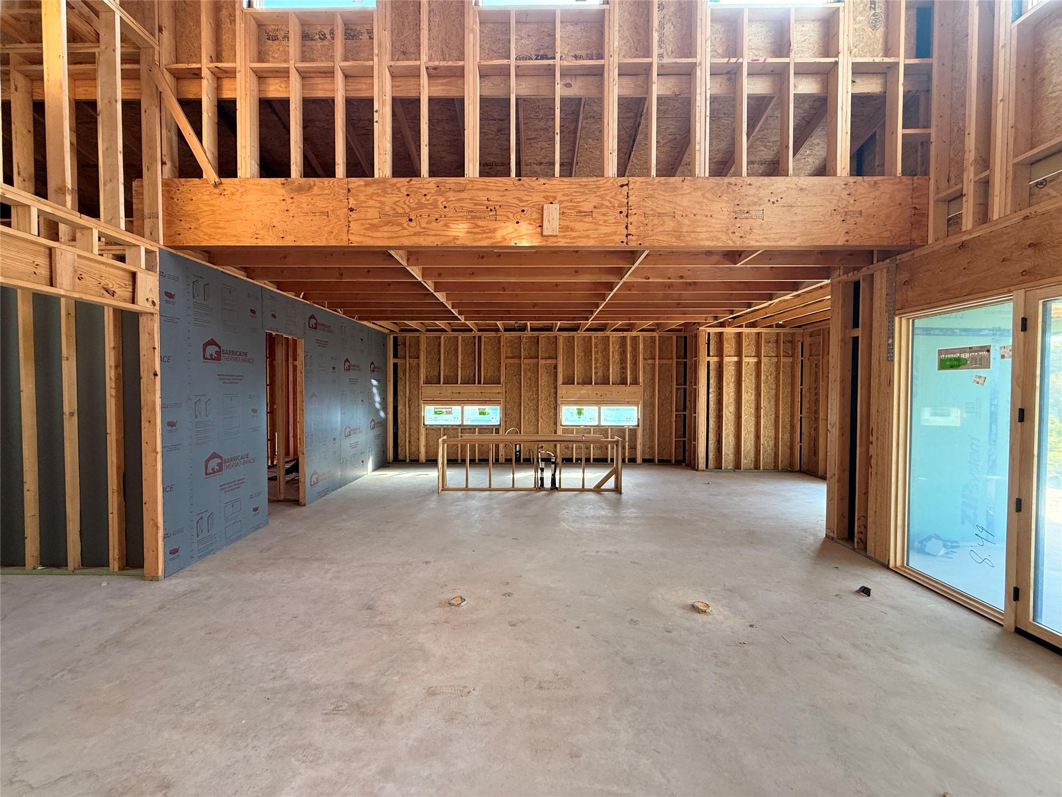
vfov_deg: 85.7
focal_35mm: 14
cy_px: 398
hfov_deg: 102.1
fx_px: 430
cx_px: 531
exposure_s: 1/99
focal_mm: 2.22
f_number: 2.2
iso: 125
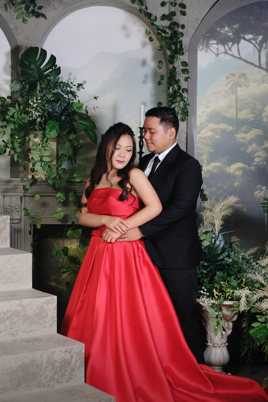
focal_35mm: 64
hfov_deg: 21.2
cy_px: 201
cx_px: 134
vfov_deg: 31.4
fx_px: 715
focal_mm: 42.5
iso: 500
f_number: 4
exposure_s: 1/200
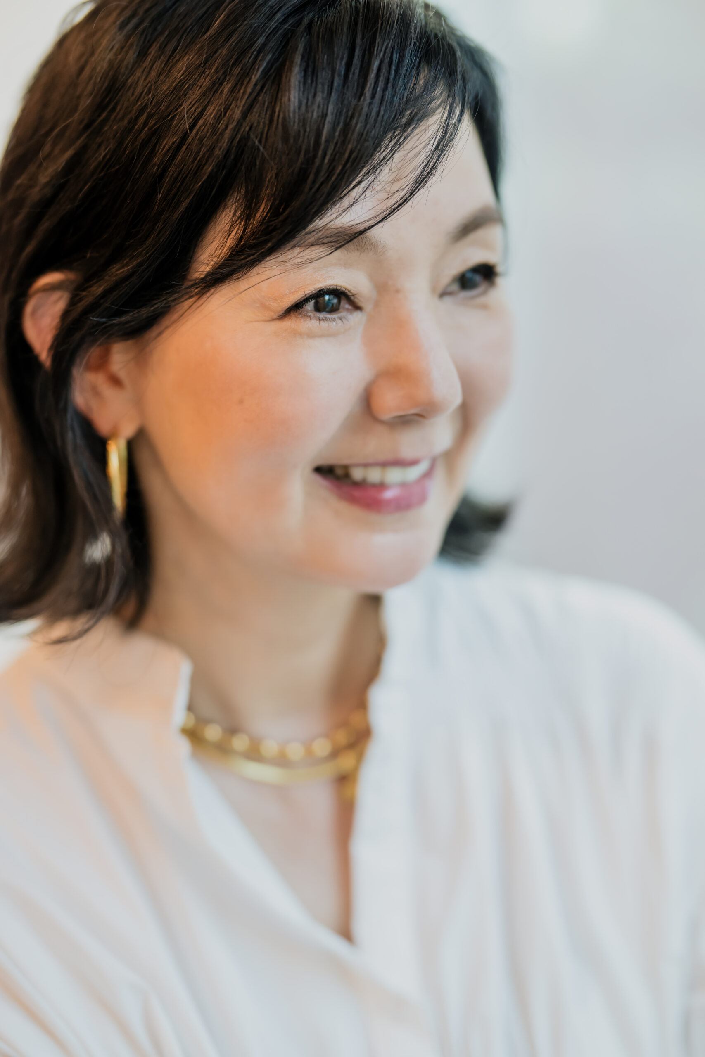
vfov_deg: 23.9
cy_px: 528
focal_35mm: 85
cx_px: 352
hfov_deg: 16.1
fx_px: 2496
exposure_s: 1/125
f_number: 1.8
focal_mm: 85
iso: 800
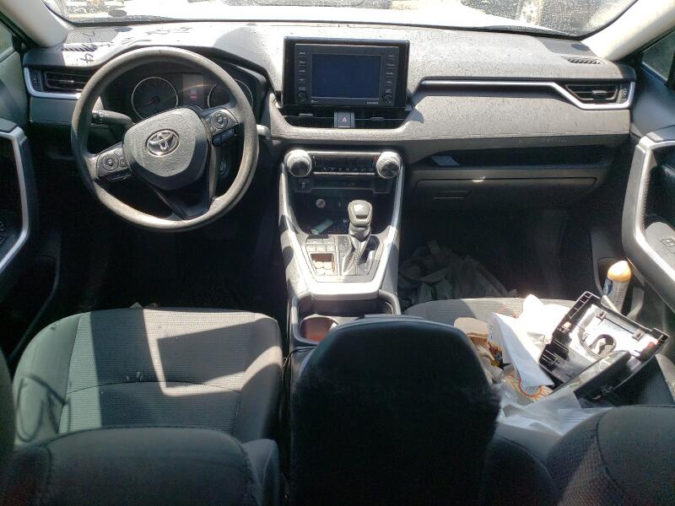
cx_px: 338
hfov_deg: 67.3
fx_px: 507
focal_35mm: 26
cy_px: 253
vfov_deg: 53.1
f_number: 1.5
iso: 50
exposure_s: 1/417
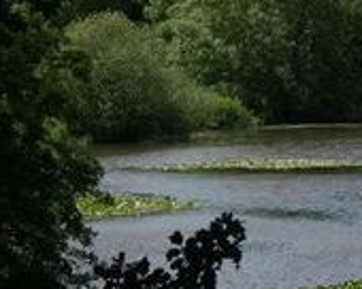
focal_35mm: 370
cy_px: 12
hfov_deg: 5.2
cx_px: 503
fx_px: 3964
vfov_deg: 4.2
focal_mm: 27.8
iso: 80
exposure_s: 1/200
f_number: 7.8
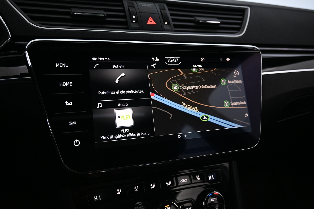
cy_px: 104
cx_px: 157
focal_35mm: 30
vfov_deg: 43.6
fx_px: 262
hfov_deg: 61.9
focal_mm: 20
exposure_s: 1/30
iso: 1400
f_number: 3.8
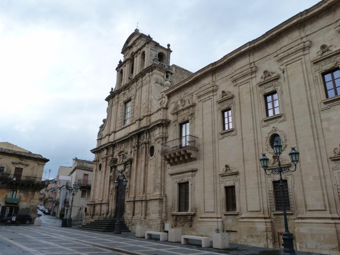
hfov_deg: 67.3
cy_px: 128
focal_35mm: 26
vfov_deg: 53.1
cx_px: 170
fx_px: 255
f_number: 5.6
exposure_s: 1/250
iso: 125
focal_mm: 4.7
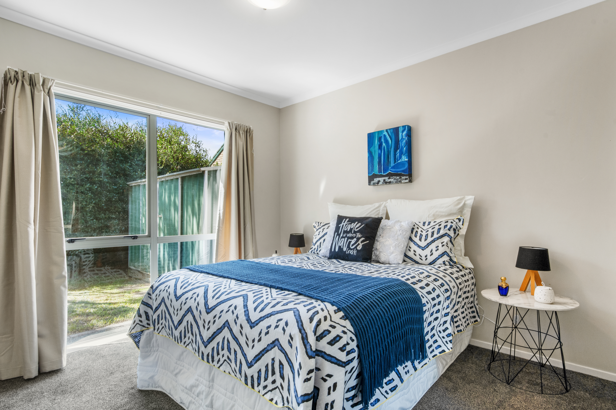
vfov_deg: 67.4
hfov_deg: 90.0
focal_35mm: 18
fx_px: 308
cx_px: 308
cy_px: 205
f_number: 11
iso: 320
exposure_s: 1/6
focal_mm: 12
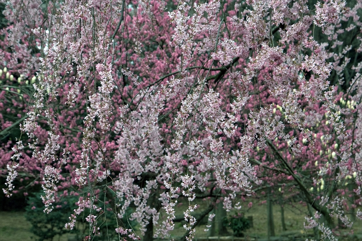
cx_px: 181
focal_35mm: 128
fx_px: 1281
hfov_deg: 16.1
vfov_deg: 10.7
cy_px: 120
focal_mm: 85
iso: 400
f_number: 8
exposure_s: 1/500
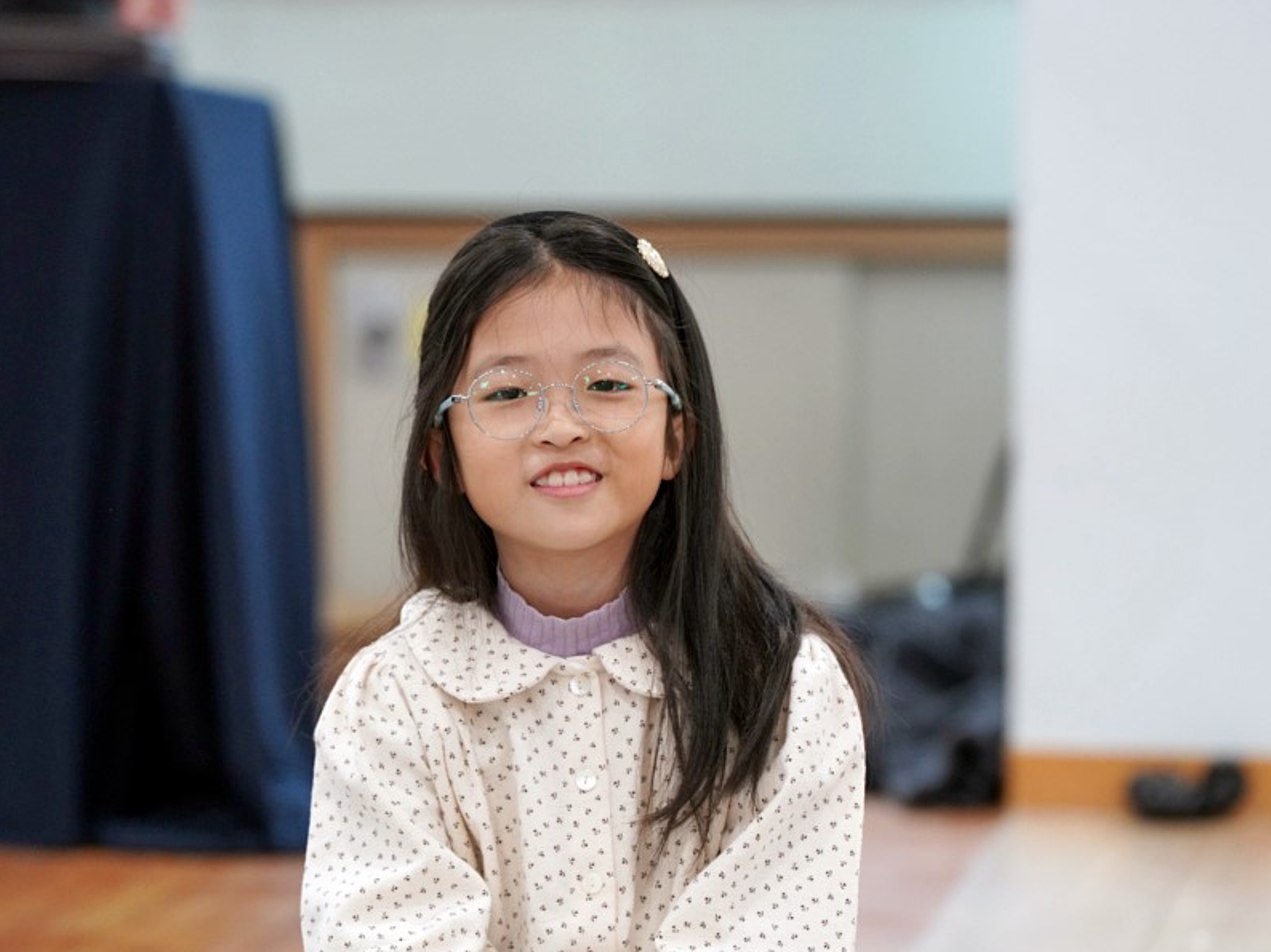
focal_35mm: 218
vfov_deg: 6.8
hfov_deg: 9.1
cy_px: 478
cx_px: 610
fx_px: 8002
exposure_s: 1/250
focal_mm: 200
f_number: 4
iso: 3200
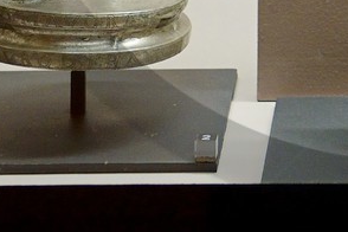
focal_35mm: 207
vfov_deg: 6.4
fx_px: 2001
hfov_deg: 9.8
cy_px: -273
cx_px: 419
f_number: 5
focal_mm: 38
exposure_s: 1/80
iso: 1600
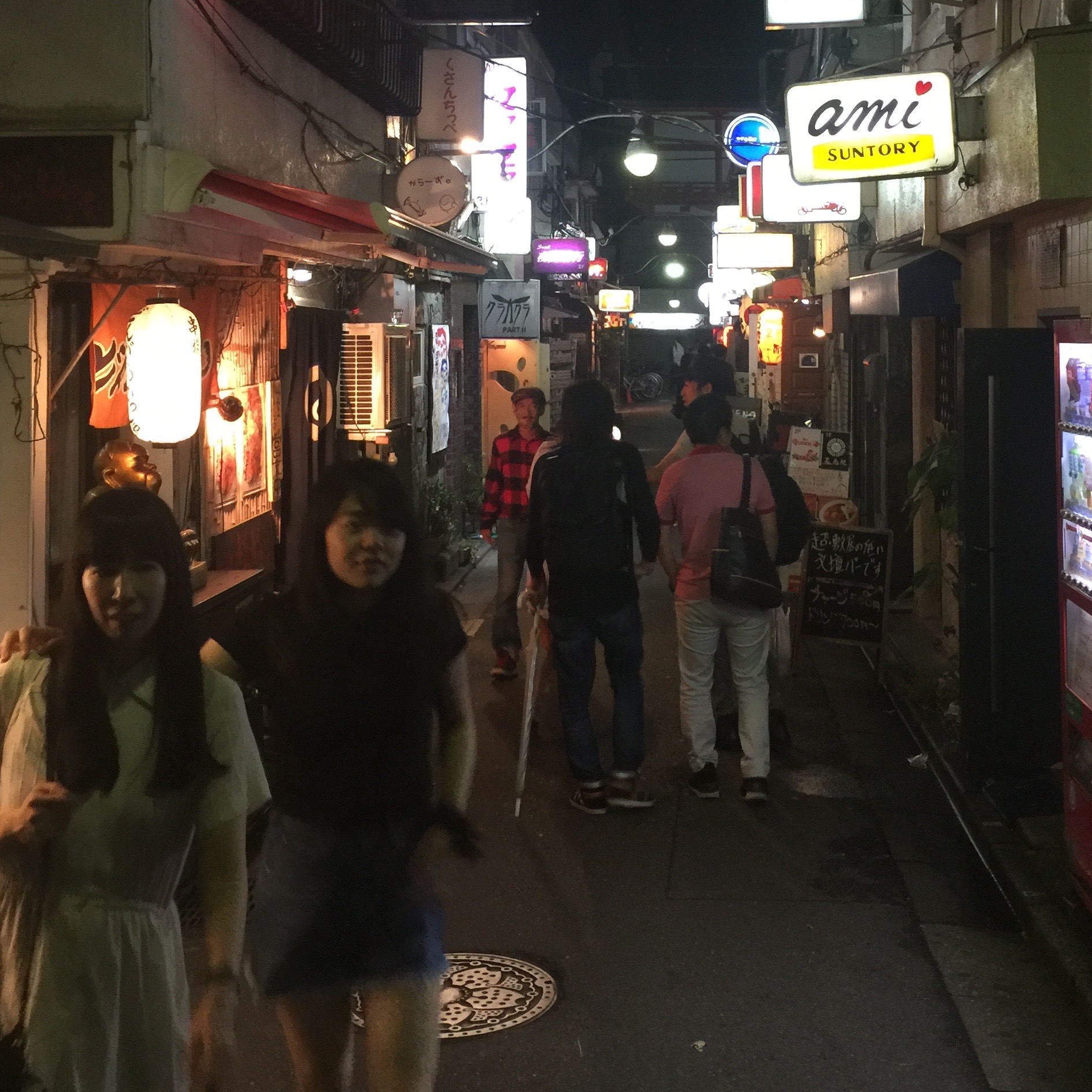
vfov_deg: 37.7
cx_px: 650
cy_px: 321
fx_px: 1570
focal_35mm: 44
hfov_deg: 38.2
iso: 100
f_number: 2.2
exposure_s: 1/10
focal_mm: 4.15
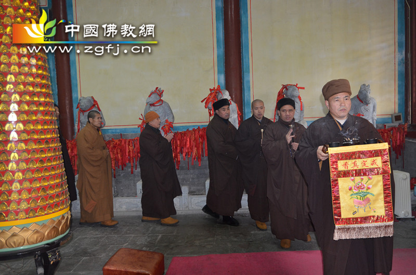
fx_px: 346
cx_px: 208
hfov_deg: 62.1
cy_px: 138
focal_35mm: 30
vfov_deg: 43.4
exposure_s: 1/60
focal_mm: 20
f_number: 4
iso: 800
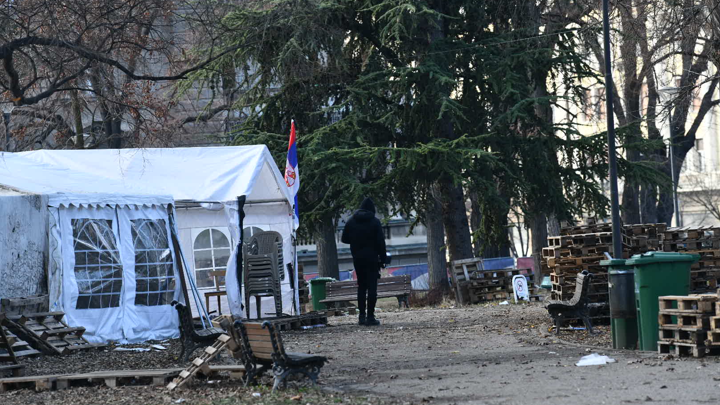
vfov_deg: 5.8
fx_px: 4009
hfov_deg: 10.3
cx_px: 360
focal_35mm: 210
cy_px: 185
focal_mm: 200
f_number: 5
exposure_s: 1/1250
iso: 800
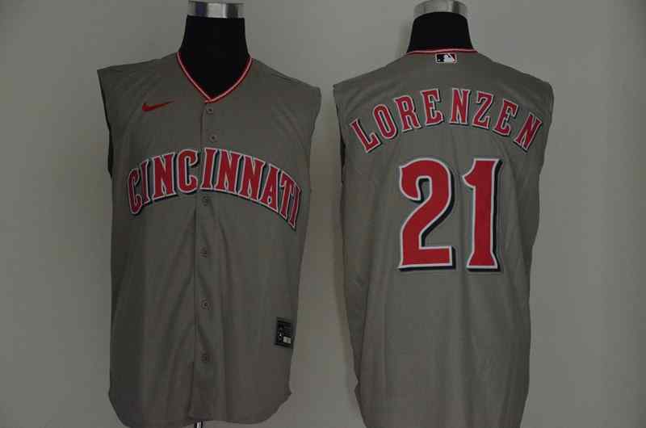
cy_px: 214
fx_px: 1343
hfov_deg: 27.0
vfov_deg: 18.1
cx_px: 323
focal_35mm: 75
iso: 4000
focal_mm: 50
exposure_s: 1/60
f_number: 4.8
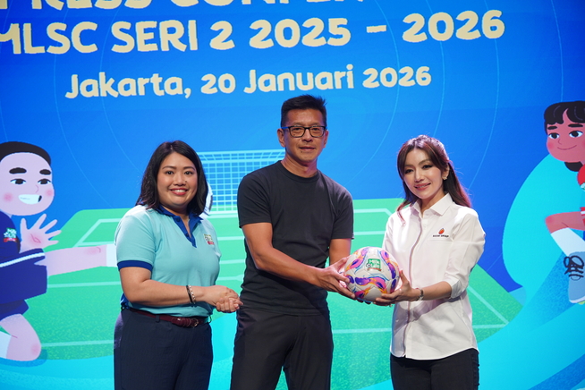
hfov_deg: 28.8
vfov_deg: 19.5
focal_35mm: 70
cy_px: 195
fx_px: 1137
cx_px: 292
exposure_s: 1/100
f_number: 2.8
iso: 500
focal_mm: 70
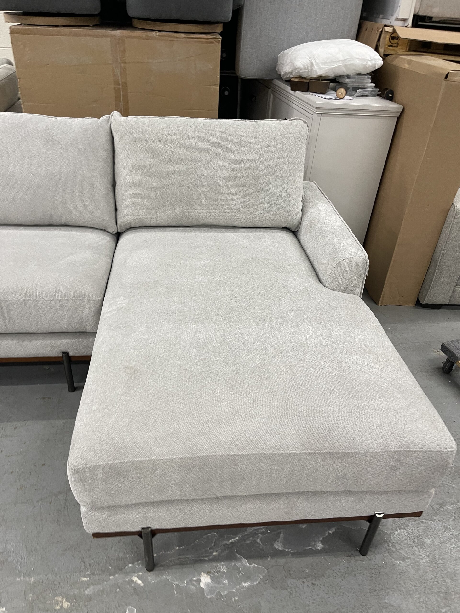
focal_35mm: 25
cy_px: 306
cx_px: 230
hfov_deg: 54.9
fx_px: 443
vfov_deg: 69.4
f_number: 1.6
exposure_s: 1/60
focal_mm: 5.1
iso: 160
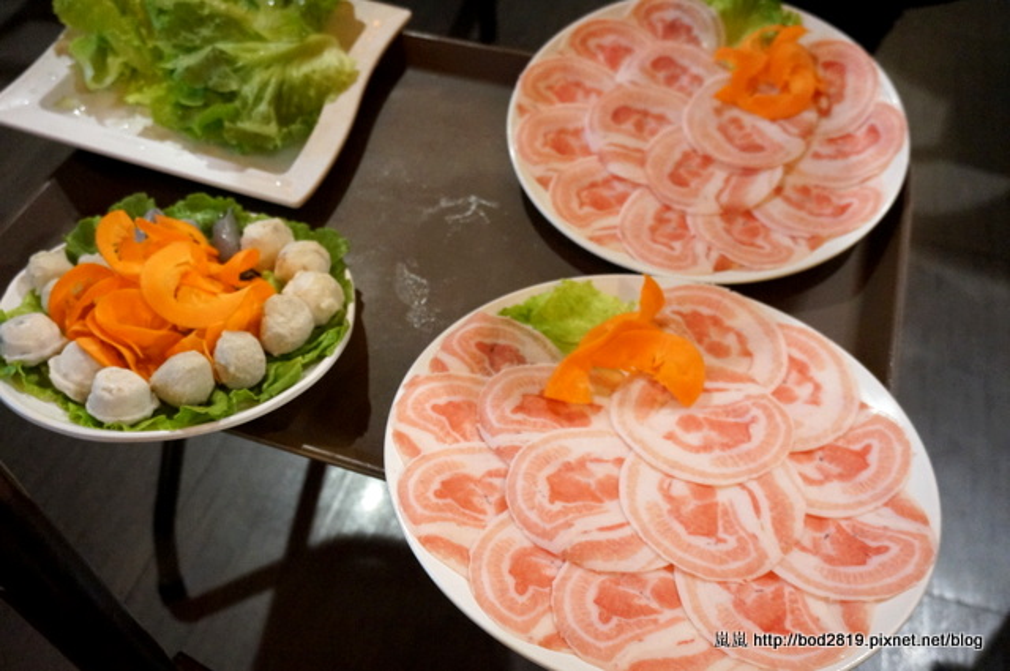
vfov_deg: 41.6
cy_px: 336
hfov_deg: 59.6
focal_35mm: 32
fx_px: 883
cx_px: 505
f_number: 4
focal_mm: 21
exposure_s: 1/50
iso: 3200
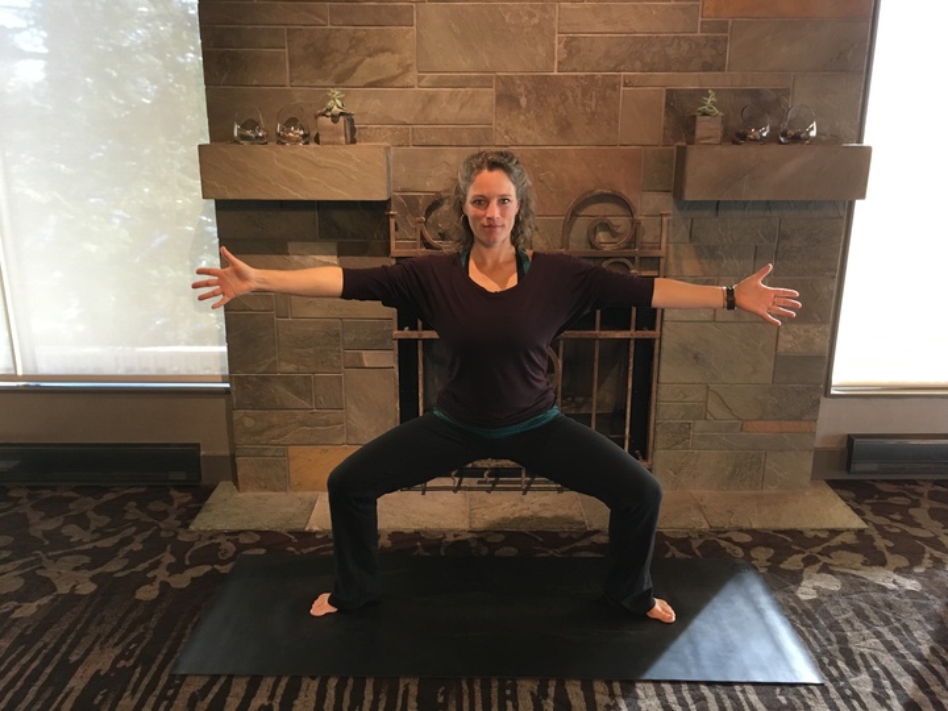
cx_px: 474
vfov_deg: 48.2
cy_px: 356
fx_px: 794
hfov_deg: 61.7
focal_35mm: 29
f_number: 2.2
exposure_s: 1/33
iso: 160
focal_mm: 4.15
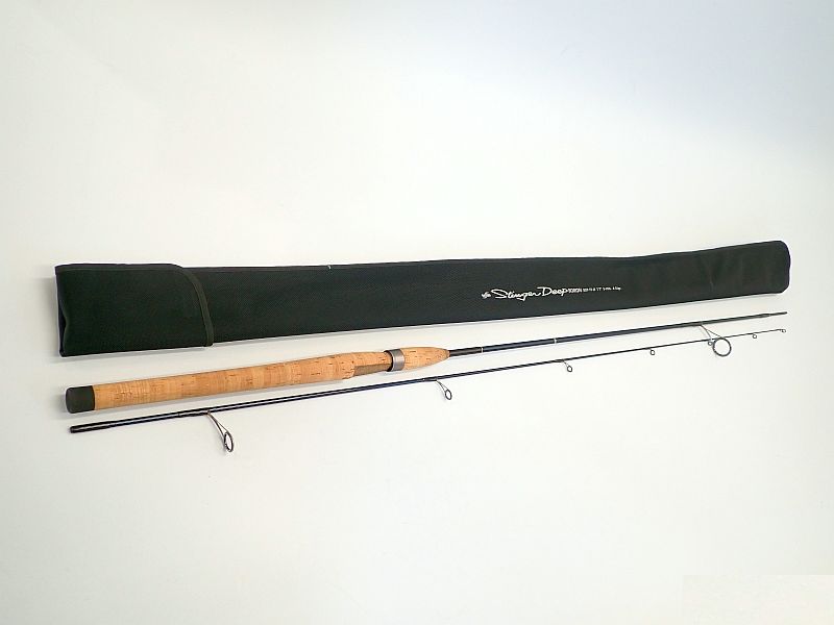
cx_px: 417
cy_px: 312
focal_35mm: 30
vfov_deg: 46.8
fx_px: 723
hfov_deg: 60.0
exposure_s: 1/40
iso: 200
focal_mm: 5.5
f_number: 2.3
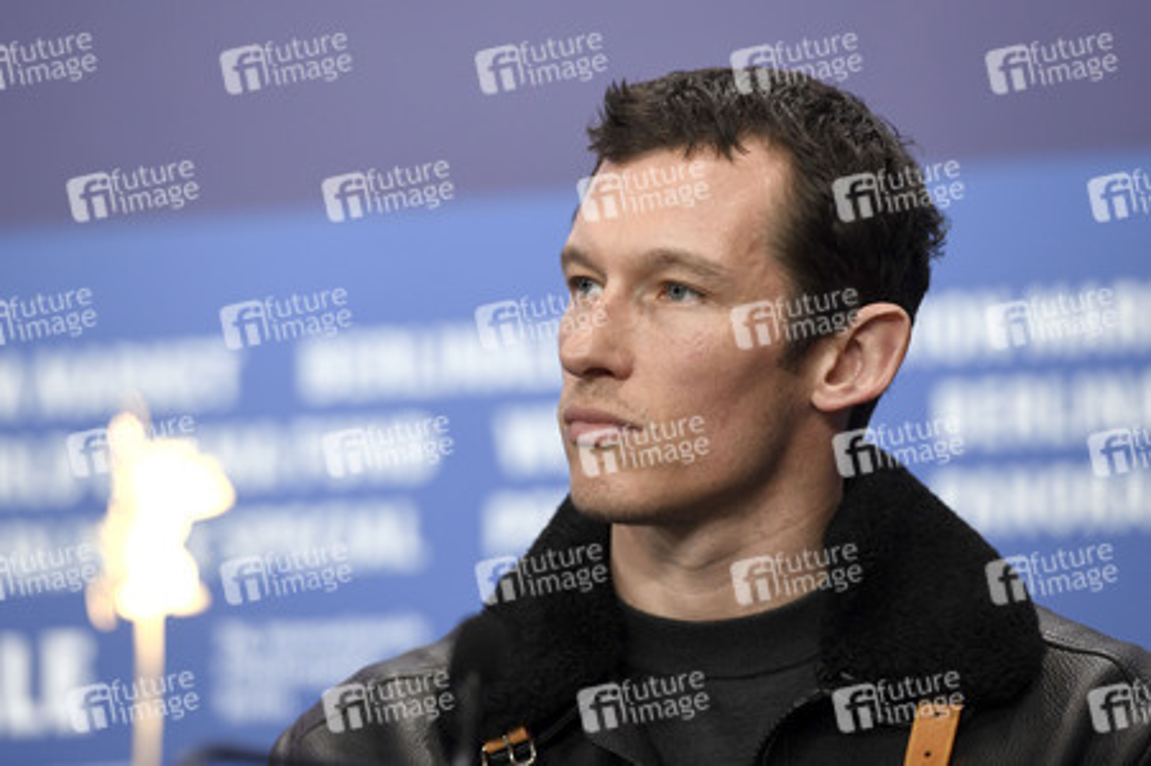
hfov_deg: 10.3
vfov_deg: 6.9
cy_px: 383
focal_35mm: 200
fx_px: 6390
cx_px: 576
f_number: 4
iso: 1000
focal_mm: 200
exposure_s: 1/250
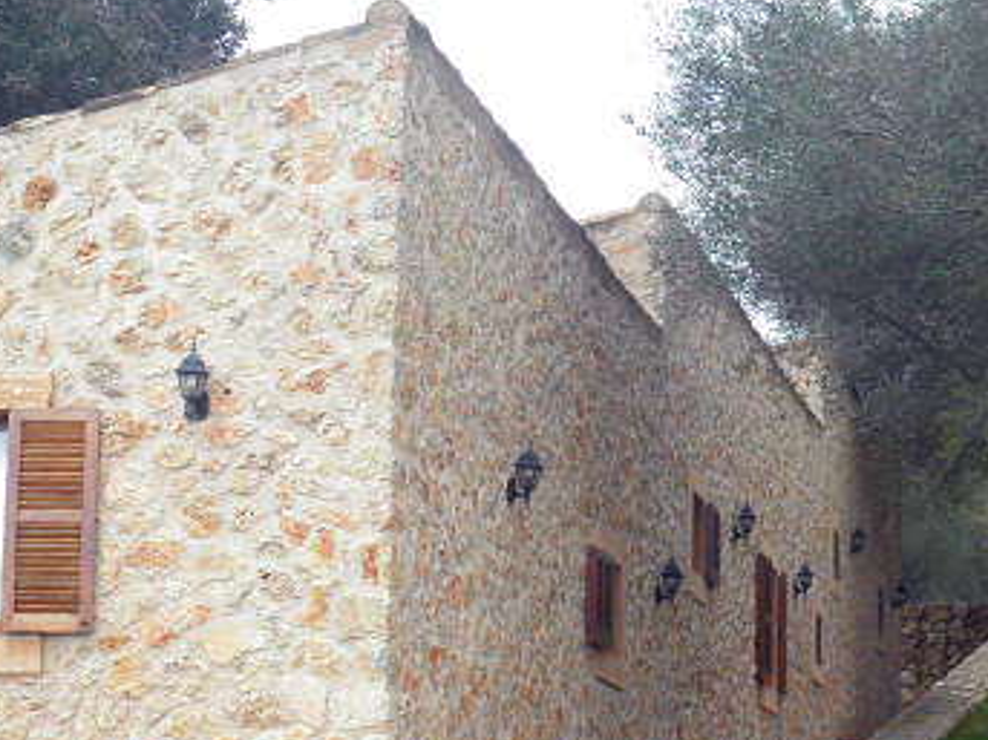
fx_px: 3196
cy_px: 438
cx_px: 256
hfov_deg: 17.5
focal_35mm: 112
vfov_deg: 13.2
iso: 64
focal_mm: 10.7
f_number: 3.9
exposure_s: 1/160
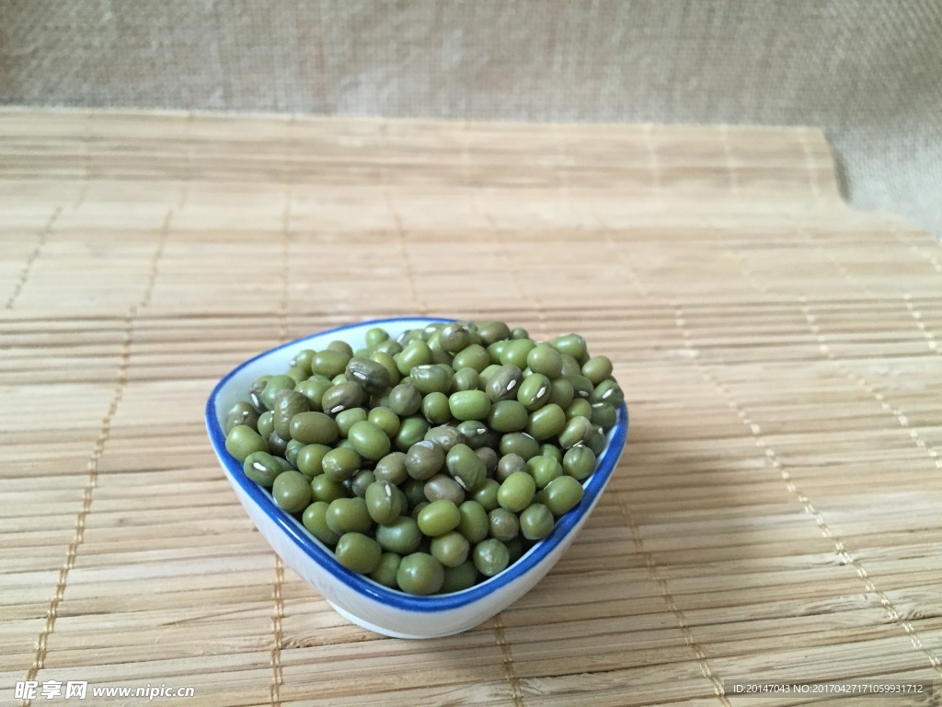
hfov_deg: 61.7
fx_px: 789
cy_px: 354
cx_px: 471
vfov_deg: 48.2
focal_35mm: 29
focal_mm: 4.15
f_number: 2.2
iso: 250
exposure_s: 1/30
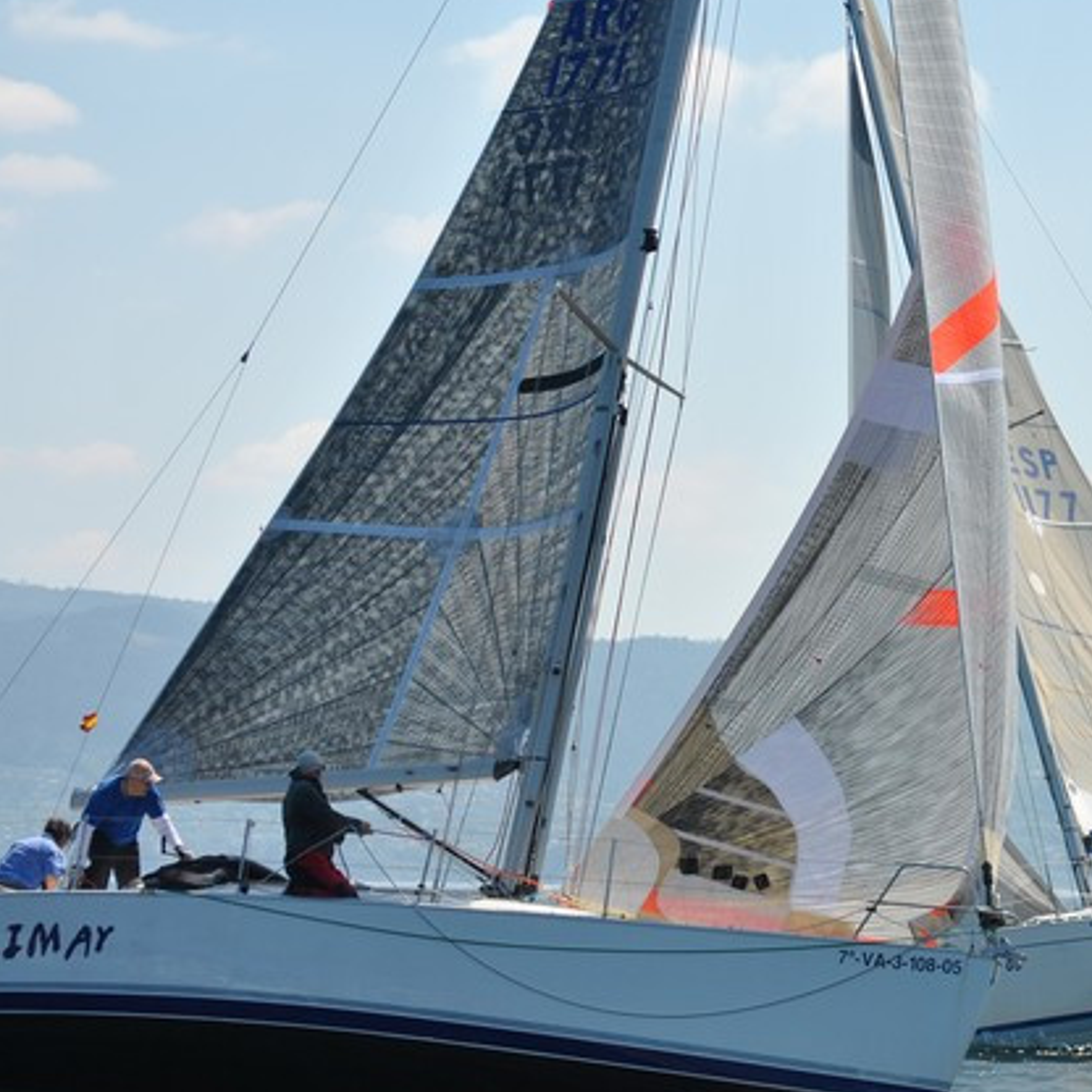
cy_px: 517
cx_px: 916
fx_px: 6386
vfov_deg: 9.8
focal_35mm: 179
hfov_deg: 9.7
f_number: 6.3
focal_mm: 65
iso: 100
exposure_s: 1/640
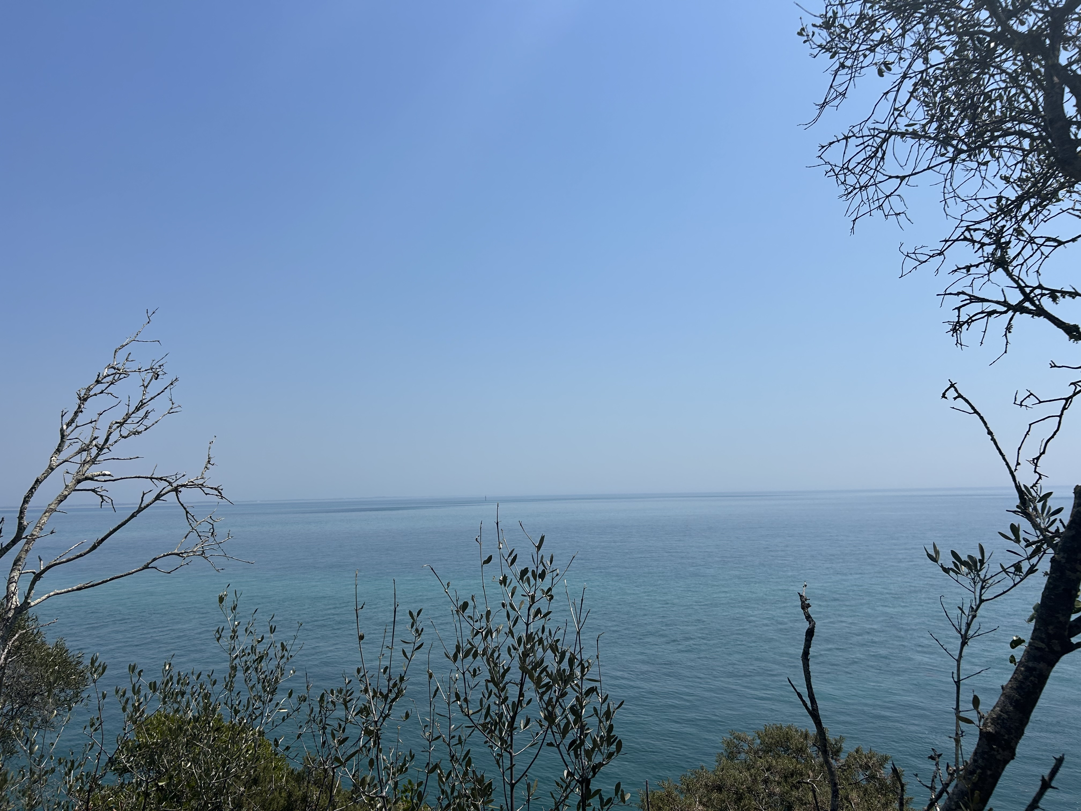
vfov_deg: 53.1
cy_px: 406
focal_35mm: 26
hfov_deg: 67.3
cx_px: 540
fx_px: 812
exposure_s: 1/10309
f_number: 1.5
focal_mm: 5.7
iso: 50
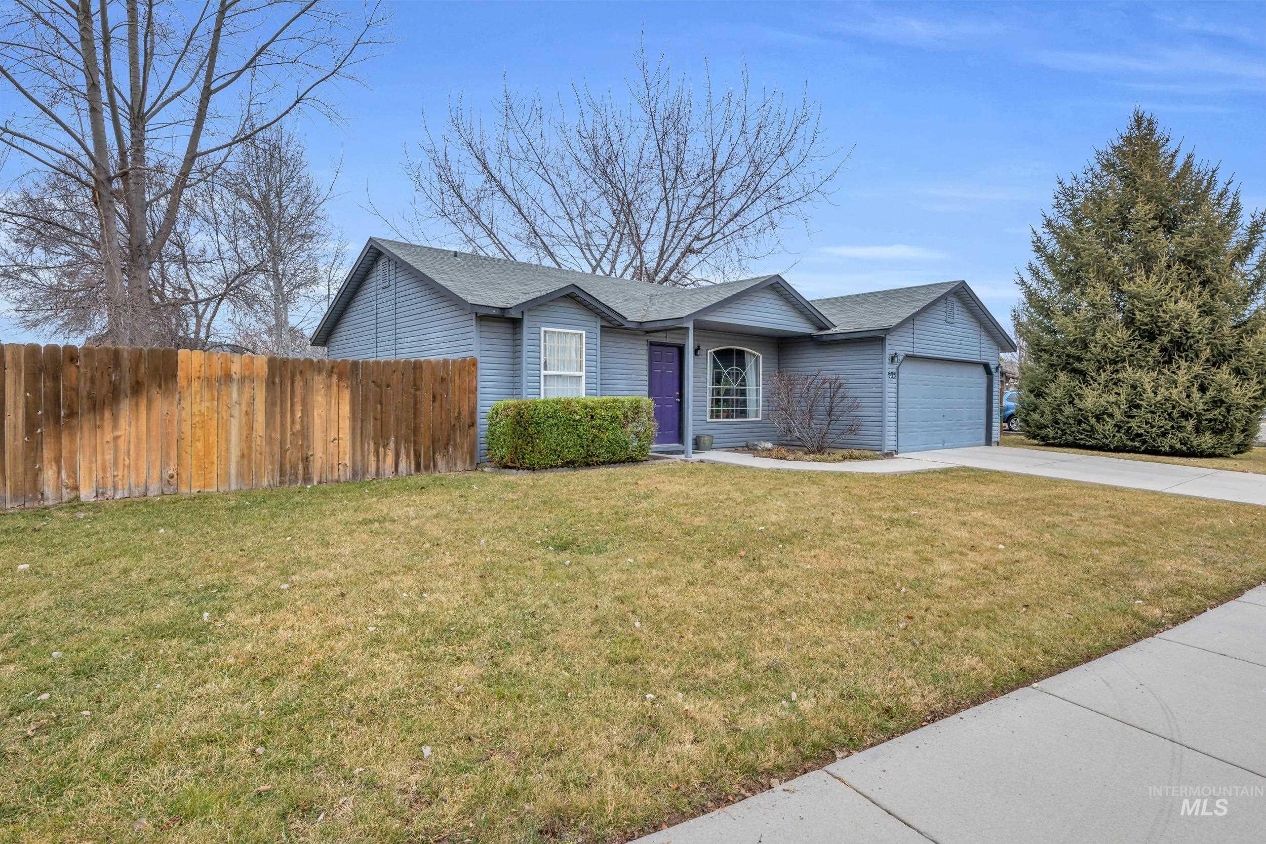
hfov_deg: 88.4
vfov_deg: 66.0
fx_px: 651
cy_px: 422
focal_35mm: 18
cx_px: 633
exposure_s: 1/125
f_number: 11
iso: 200
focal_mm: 18.5
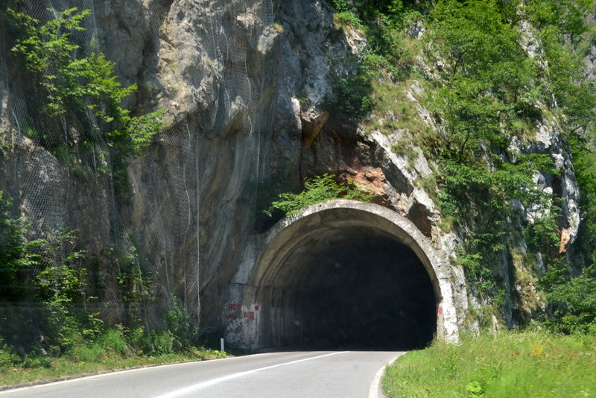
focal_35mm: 51
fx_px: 845
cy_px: 199
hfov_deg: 38.9
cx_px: 298
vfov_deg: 26.5
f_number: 10
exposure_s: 1/200
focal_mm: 34
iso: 400
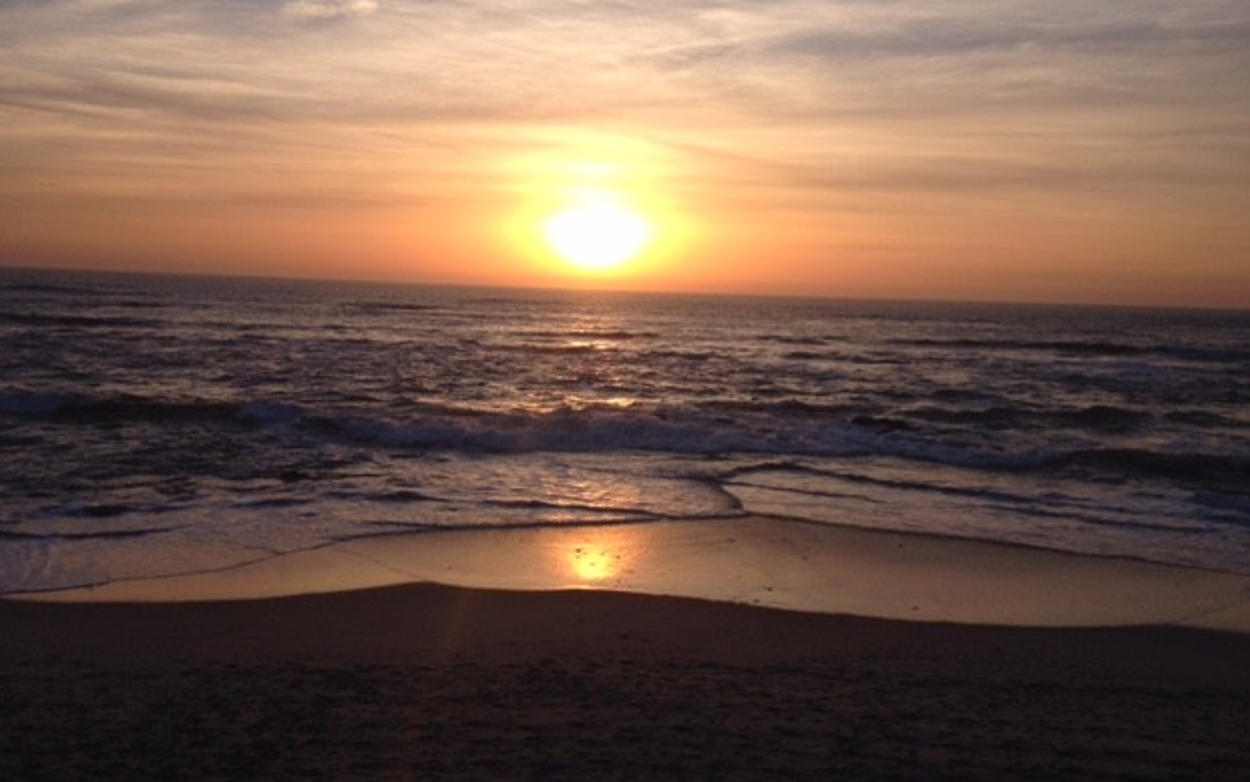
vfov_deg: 35.3
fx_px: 1227
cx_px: 631
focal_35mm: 36
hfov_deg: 54.0
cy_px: 384
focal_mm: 4.12
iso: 50
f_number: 2.4
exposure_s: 1/1130
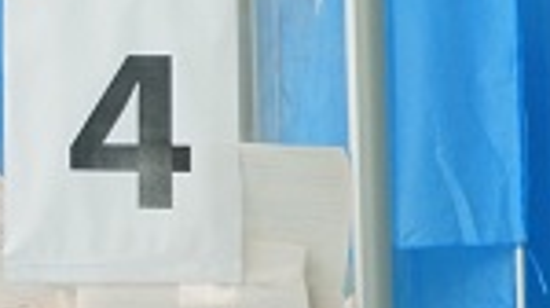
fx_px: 1836
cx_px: -326
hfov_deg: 15.4
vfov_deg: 9.6
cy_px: 99
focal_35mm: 126
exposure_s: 1/320
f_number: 4
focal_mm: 24
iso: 800
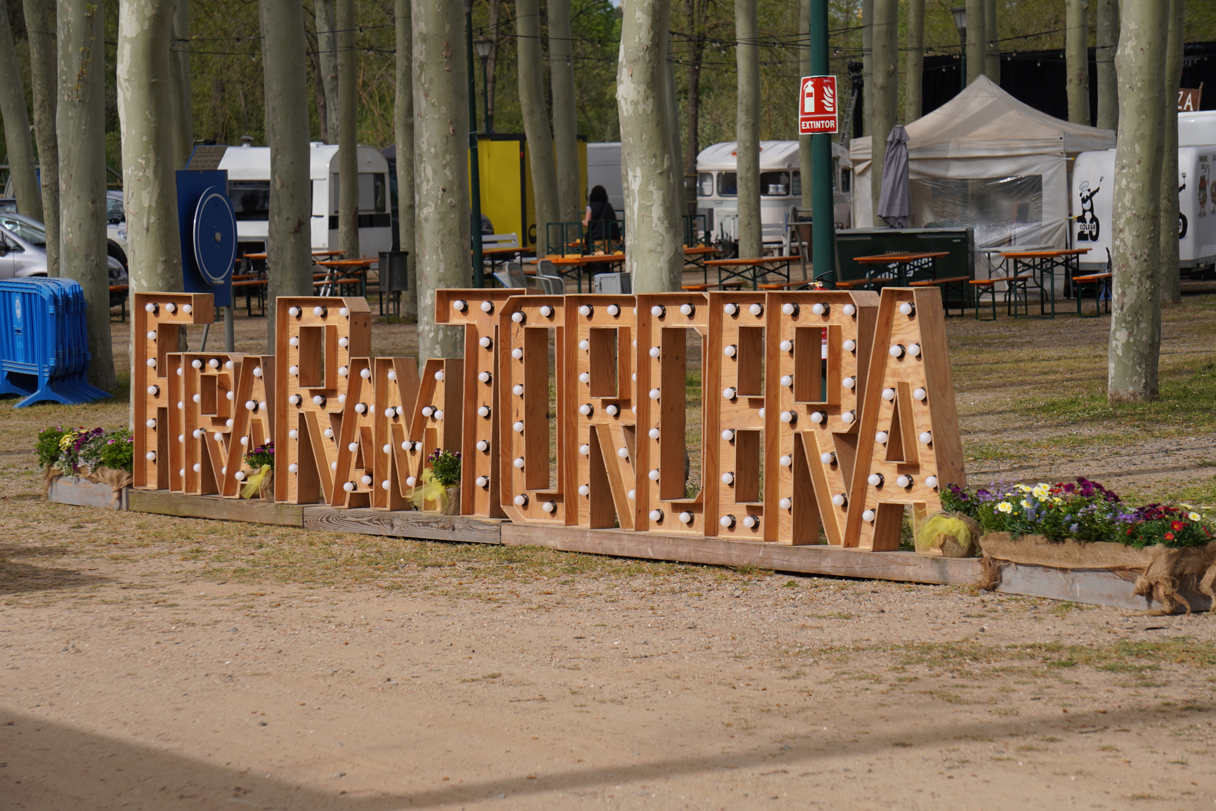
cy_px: 406
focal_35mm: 124
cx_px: 608
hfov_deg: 16.5
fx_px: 4205
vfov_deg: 11.0
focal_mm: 83
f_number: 7.1
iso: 100
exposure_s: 1/320
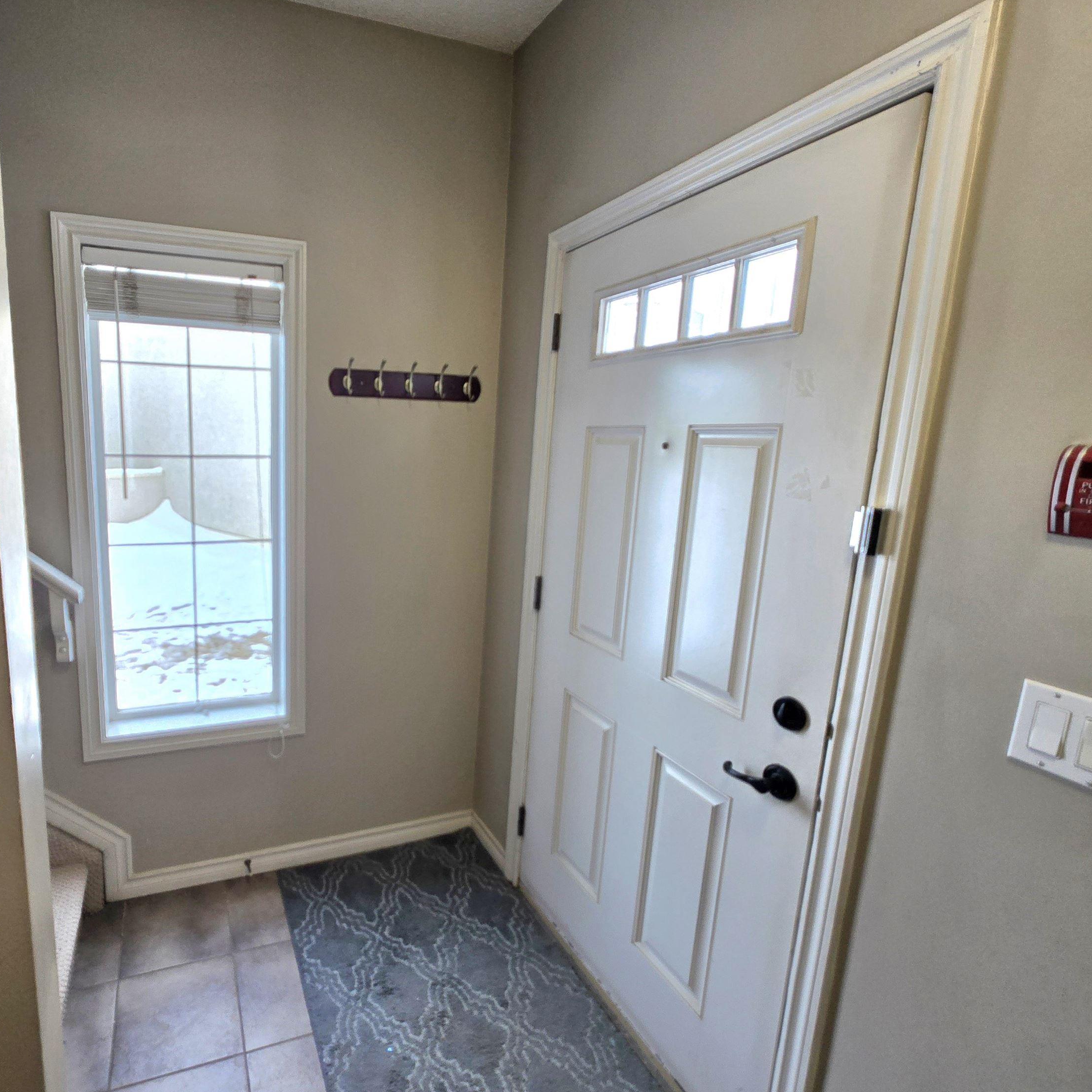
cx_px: 375
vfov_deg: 87.4
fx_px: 571
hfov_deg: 84.8
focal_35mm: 16
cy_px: 536
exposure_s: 1/120
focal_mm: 2.2
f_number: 2.2
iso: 64
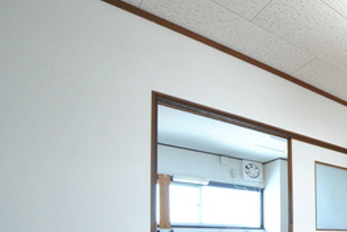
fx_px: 280
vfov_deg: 38.8
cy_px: 242
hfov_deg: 43.5
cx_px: 406
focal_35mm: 29
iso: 800
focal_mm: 8
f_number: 4.5
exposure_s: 1/30
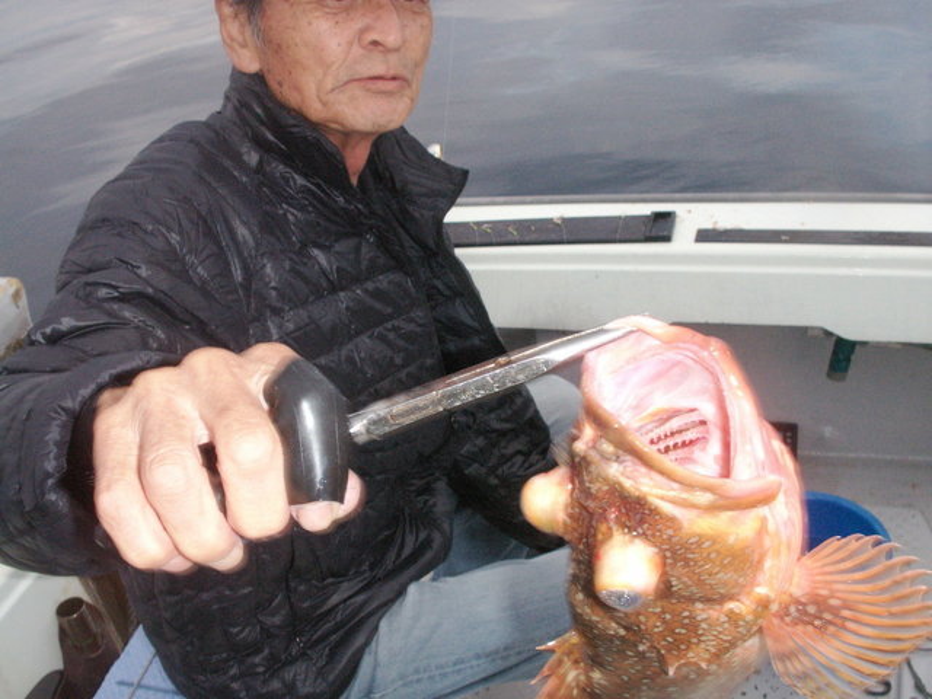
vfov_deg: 38.7
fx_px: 996
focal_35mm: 37
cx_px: 466
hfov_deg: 50.1
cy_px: 350
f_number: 7.1
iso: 160
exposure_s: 1/60
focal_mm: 7.7
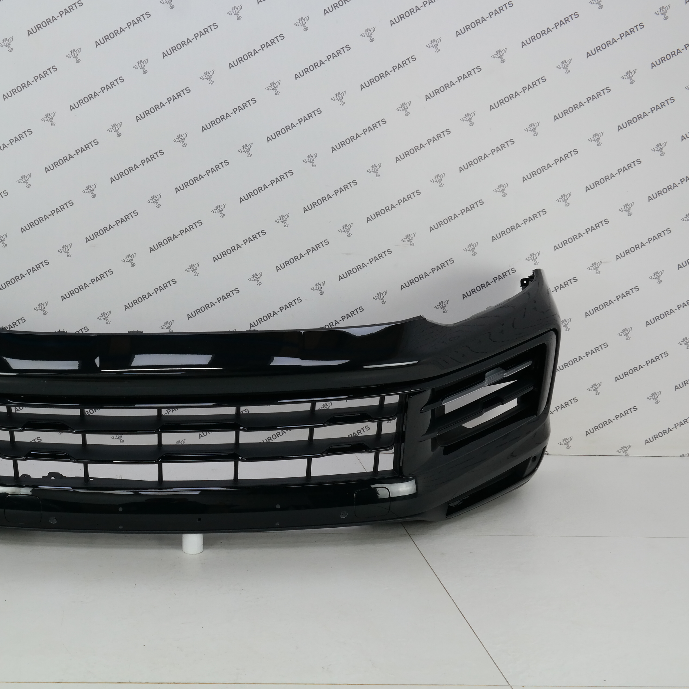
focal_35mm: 35
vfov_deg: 47.2
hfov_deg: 45.8
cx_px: 187
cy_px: 342
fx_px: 788
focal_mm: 18
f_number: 8
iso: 400
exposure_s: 1/40
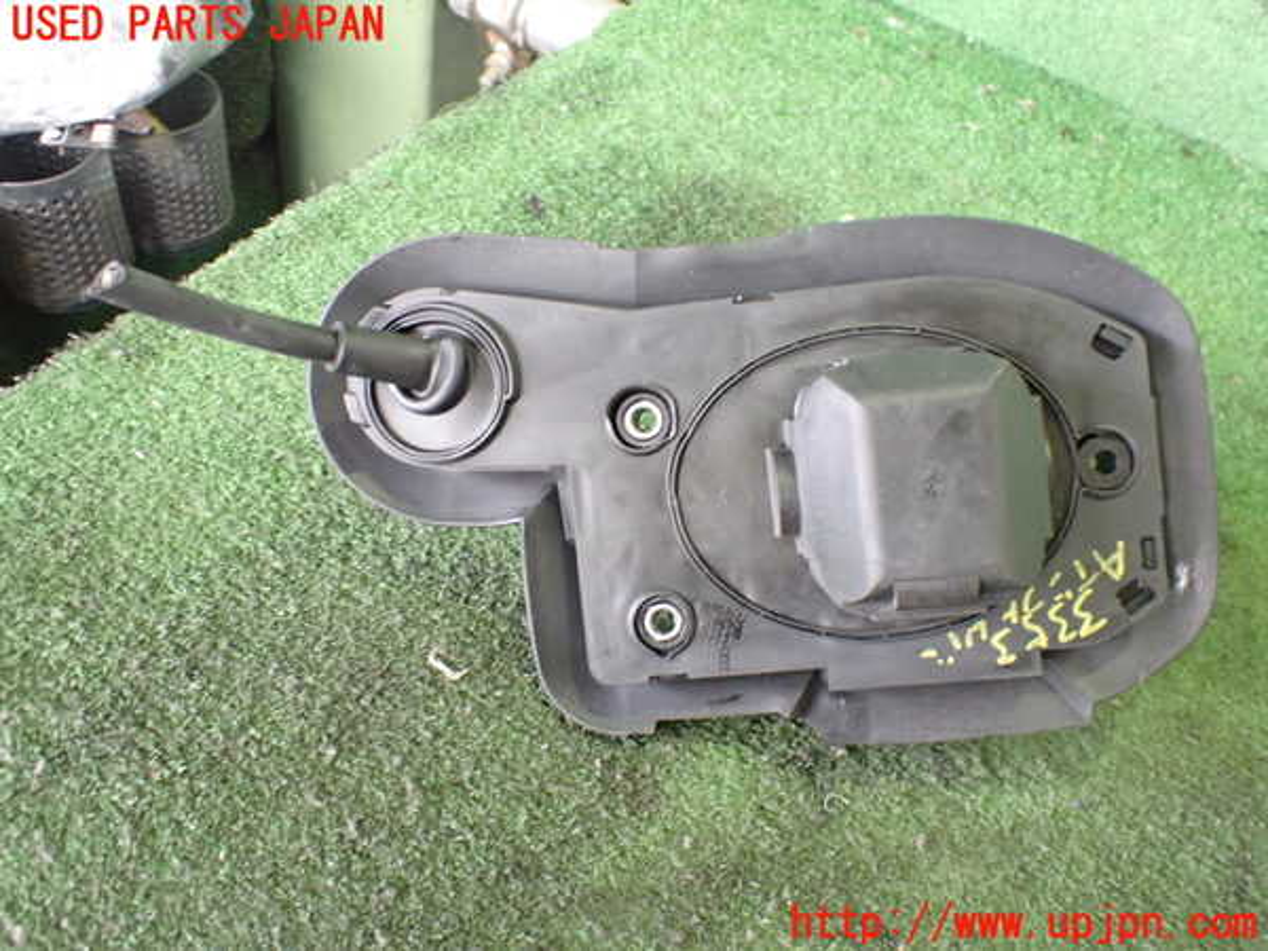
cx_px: 634
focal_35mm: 30
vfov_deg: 46.8
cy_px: 476
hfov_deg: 60.0
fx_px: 1099
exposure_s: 1/40
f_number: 2.3
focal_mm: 5.4
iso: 800
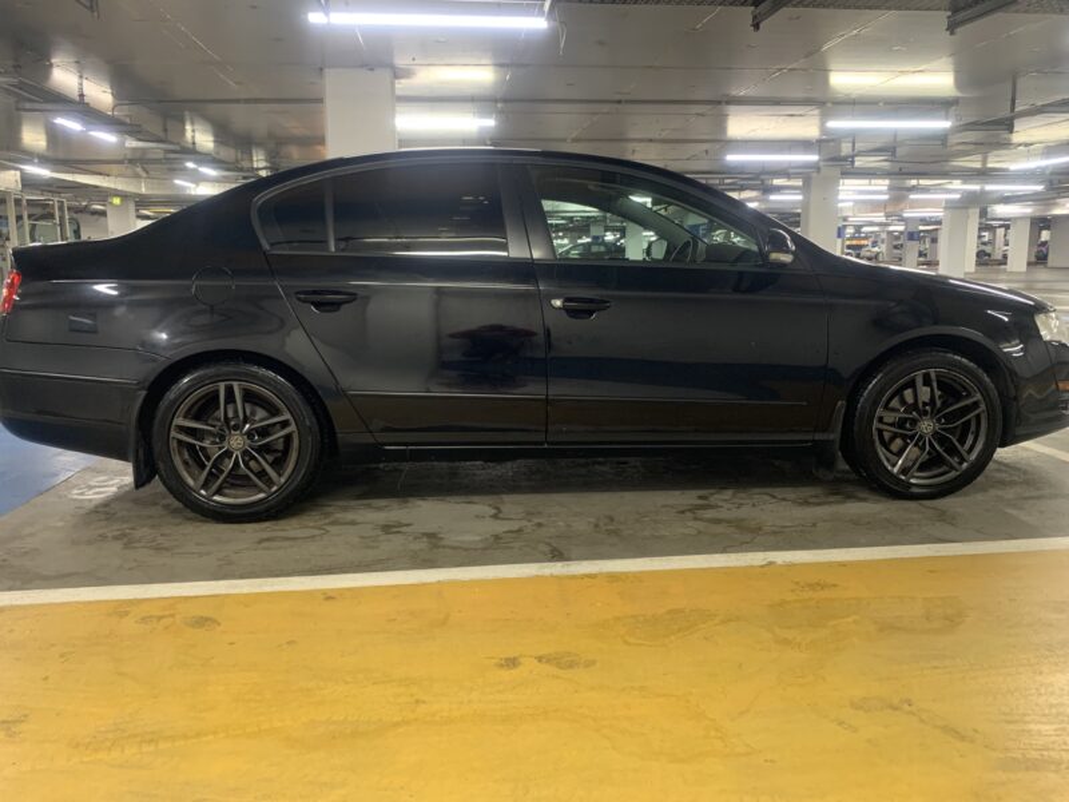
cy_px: 401
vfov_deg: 53.1
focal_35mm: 26
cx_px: 534
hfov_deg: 67.3
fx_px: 803
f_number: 1.8
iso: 250
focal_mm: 4.25
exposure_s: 1/50
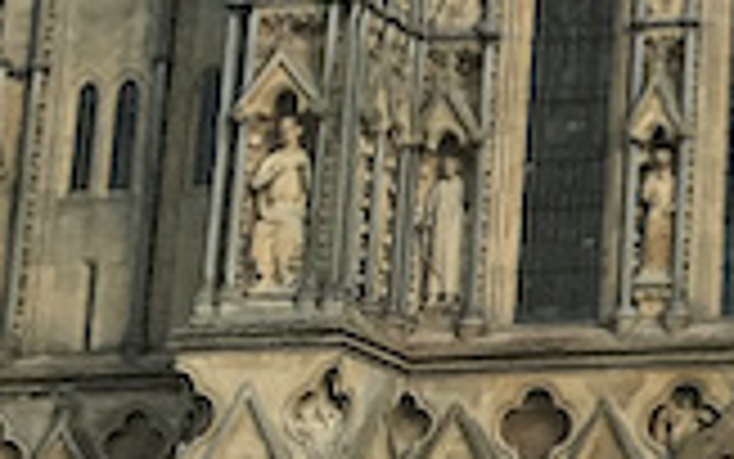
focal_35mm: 182
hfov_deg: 11.2
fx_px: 3642
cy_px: -243
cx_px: 964
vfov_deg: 7.1
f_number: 1.8
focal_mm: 3.99
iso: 20
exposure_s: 1/921
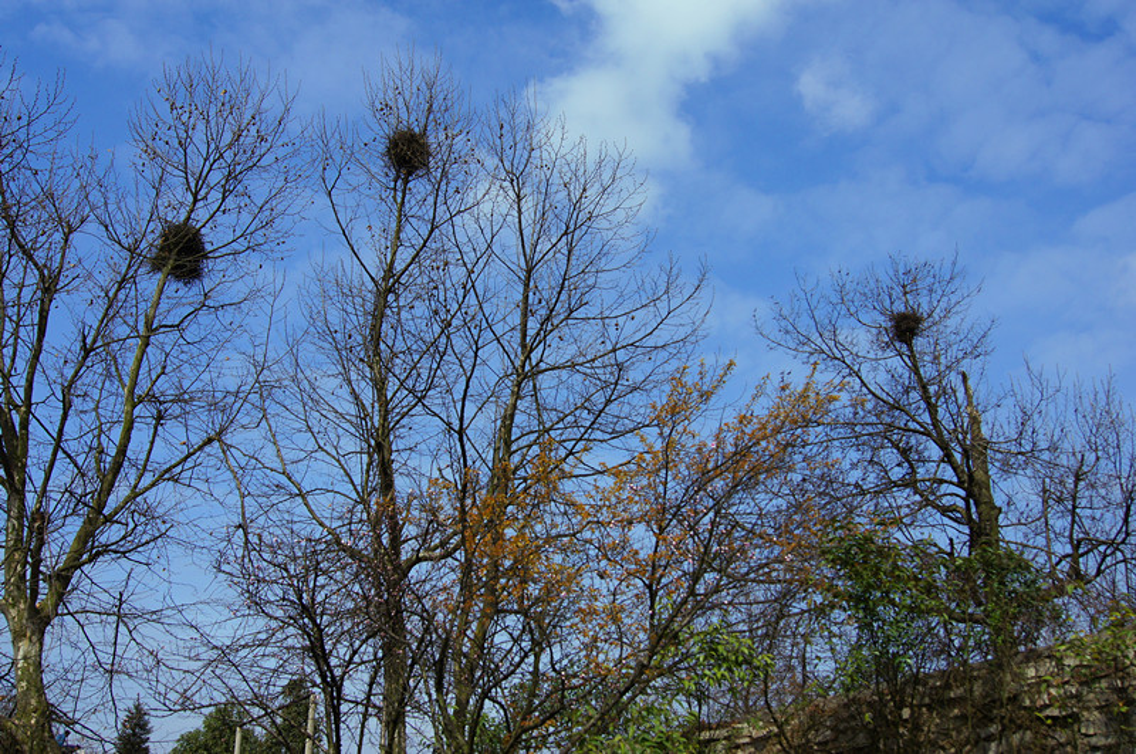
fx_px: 1134
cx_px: 568
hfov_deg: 53.2
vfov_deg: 36.8
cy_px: 377
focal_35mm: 36
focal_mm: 24
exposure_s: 1/800
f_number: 6.3
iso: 100
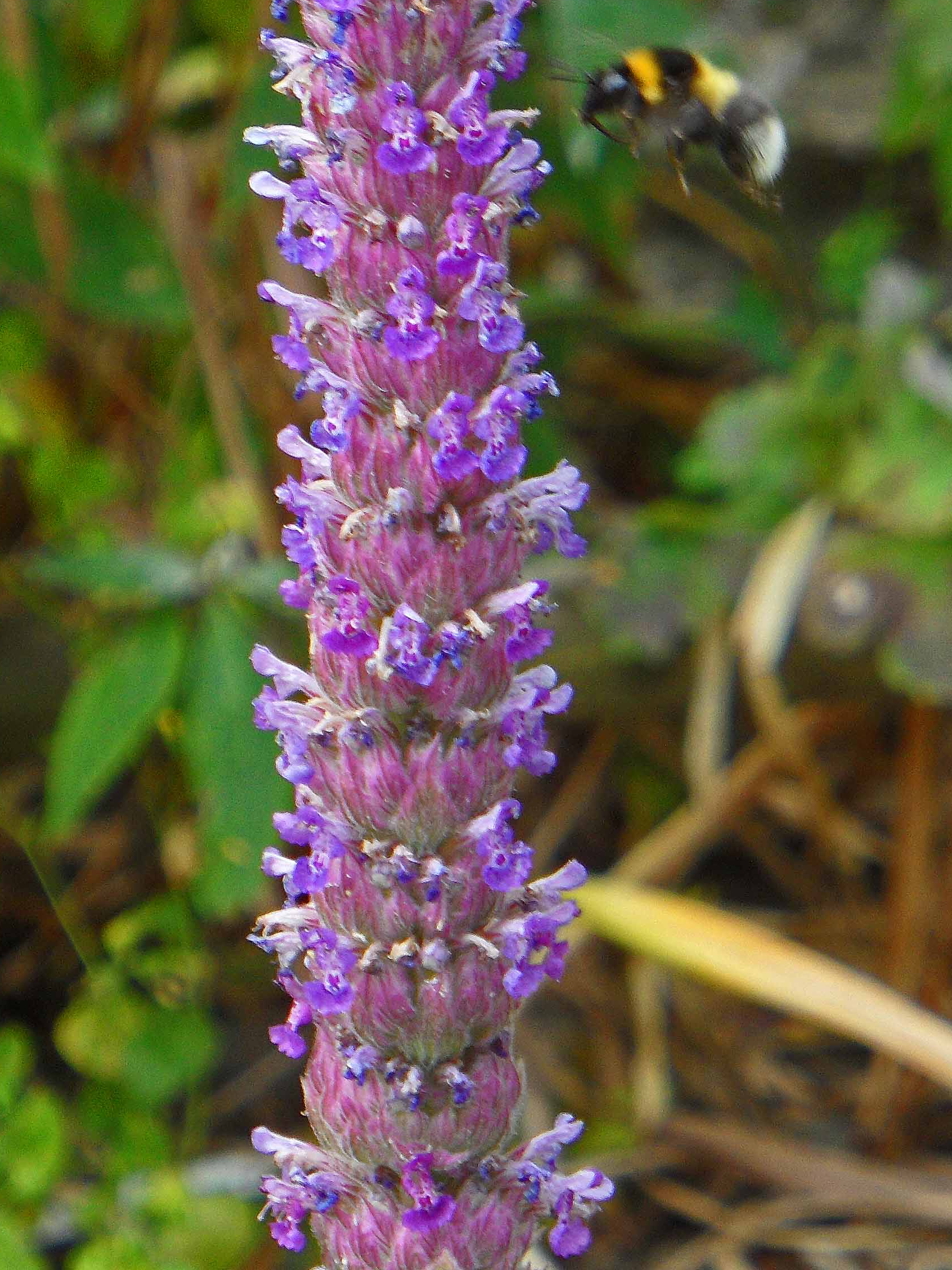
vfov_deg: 7.4
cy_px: 667
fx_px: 9754
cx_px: 531
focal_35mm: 266
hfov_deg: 5.6
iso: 100
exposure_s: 1/90
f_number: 4.4
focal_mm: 24.6
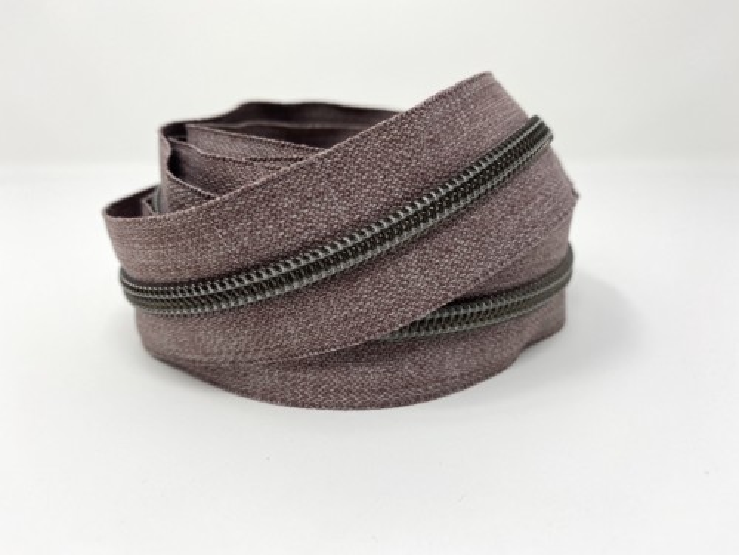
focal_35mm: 26
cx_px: 370
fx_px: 555
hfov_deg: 67.3
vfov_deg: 53.1
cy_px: 278
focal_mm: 4.25
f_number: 1.8
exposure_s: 1/182
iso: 32
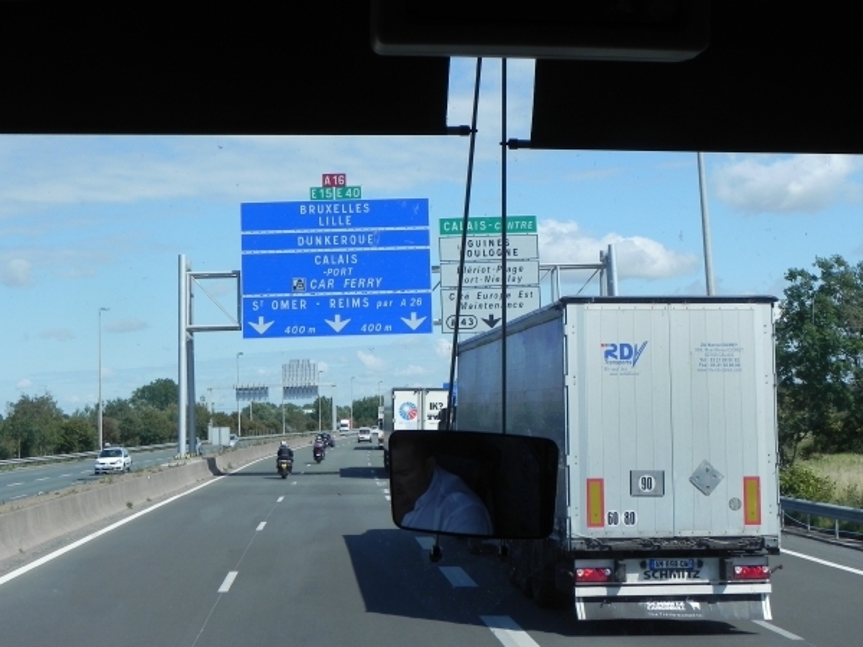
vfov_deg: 25.2
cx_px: 432
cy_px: 324
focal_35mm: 58
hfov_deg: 33.2
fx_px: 1446
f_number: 6.3
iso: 160
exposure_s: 1/498
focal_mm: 10.3
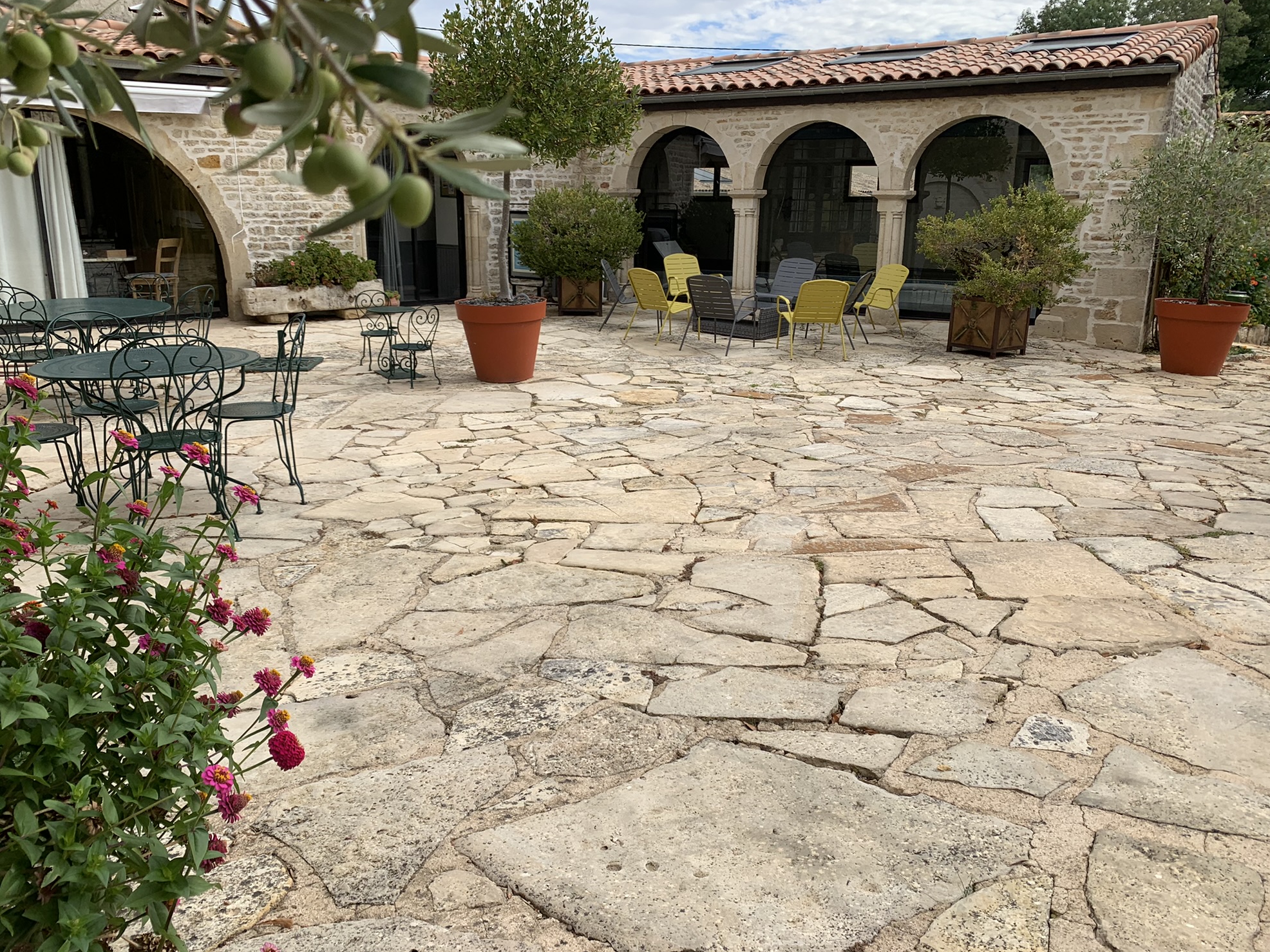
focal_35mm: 27
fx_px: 991
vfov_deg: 51.4
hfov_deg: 65.3
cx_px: 618
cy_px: 466
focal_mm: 4.25
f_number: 1.8
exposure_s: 1/1406
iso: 25
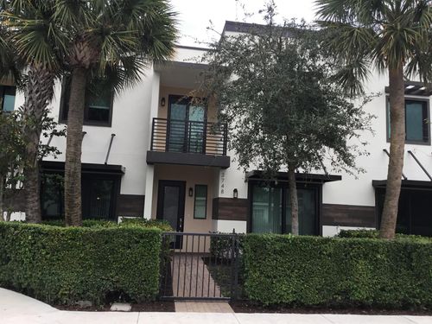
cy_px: 162
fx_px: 387
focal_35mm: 31
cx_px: 216
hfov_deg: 58.4
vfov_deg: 45.4
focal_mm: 3.3
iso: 25
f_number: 2.4
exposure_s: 1/194
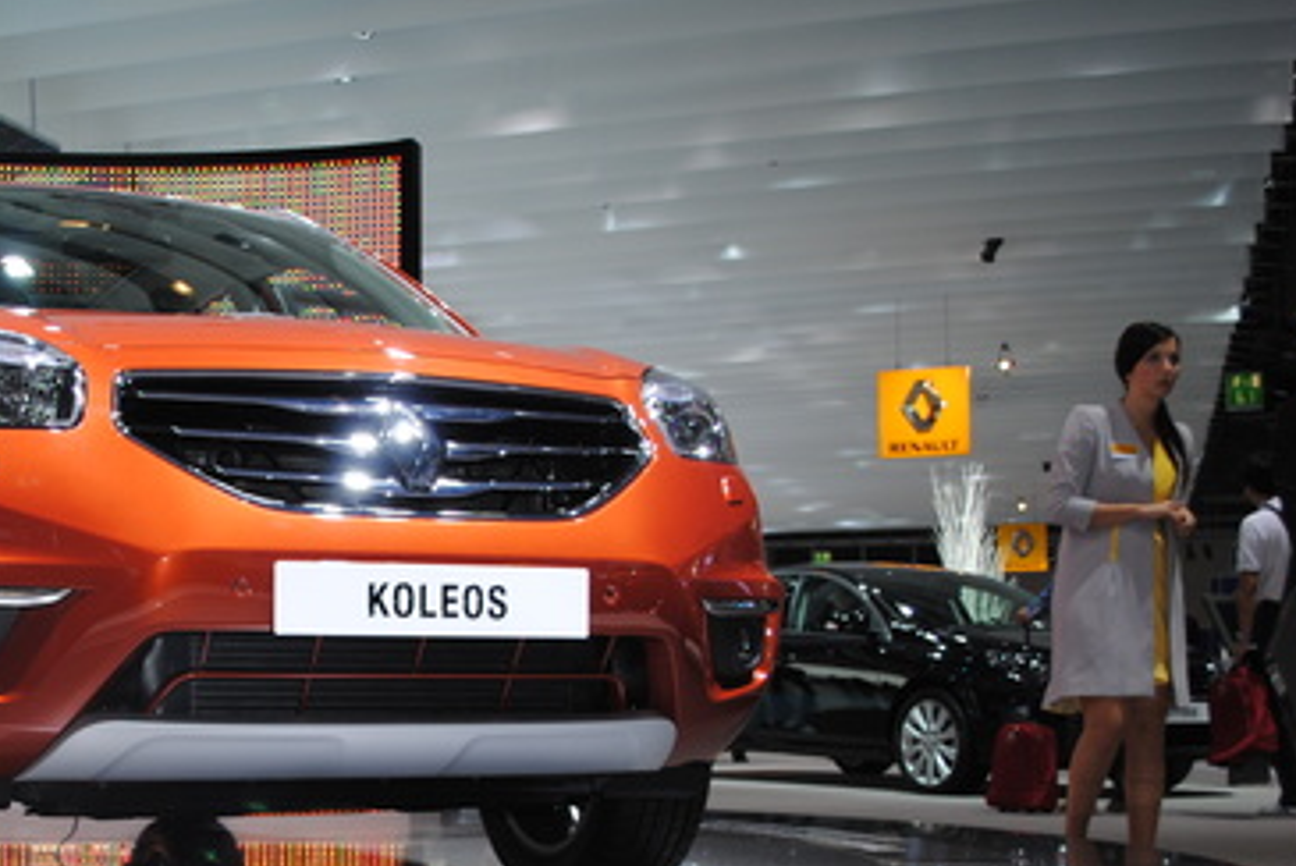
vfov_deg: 22.8
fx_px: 2126
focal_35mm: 59
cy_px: 653
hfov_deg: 33.2
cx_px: 305
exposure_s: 1/125
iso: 200
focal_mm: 24
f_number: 4
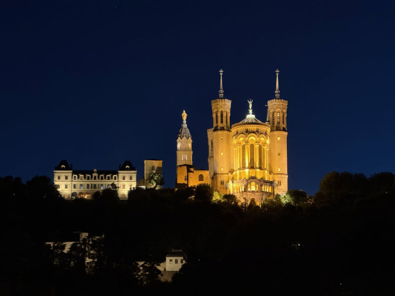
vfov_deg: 12.3
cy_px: 148
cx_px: 198
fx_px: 1369
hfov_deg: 16.4
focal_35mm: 120
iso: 1600
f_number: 2.8
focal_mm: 15.7
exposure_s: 1/20
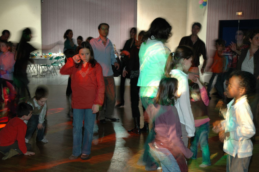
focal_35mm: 51
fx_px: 367
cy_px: 86
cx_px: 130
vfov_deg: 26.4
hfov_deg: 38.9
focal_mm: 34
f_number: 4.5
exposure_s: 1/3
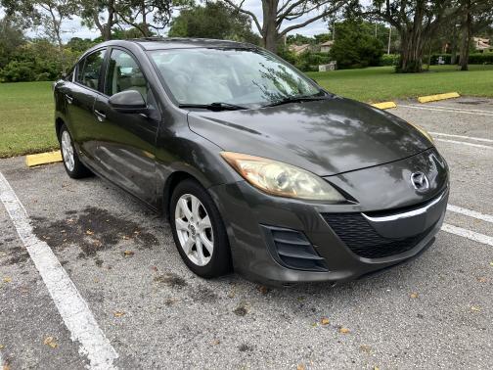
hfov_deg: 63.4
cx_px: 246
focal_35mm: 28
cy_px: 185
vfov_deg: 49.7
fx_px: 399
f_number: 1.8
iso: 32
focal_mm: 3.99
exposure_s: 1/433
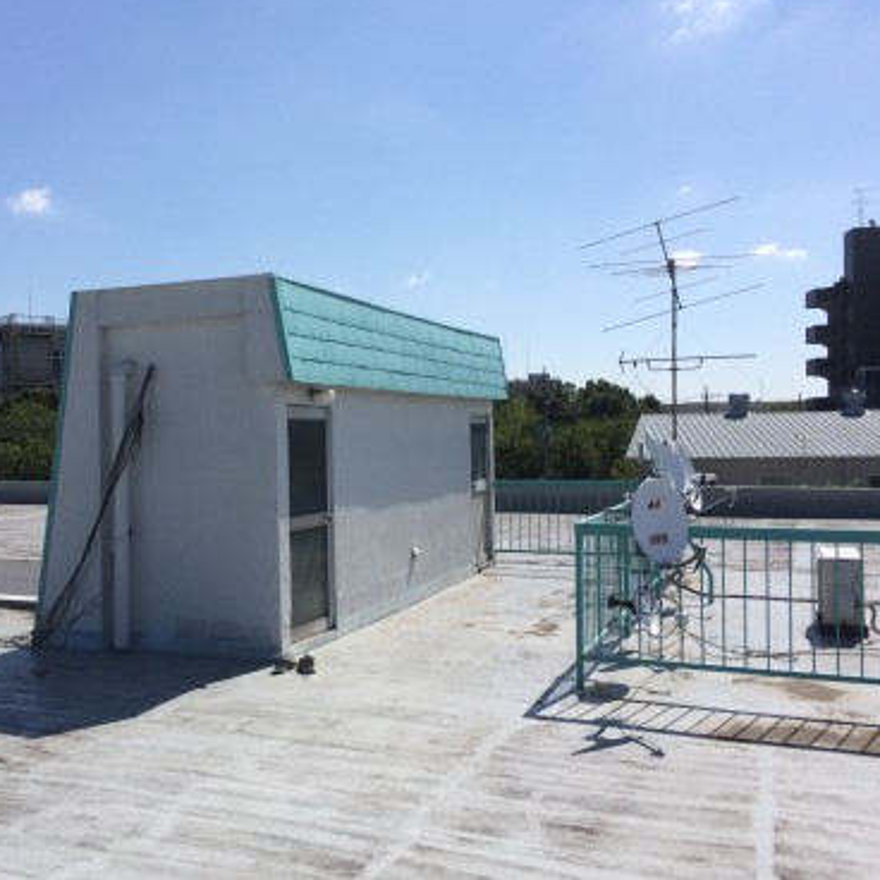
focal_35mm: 36
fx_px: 1035
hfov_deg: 45.6
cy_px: 436
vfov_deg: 46.0
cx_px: 318
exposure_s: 1/3165
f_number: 2.2
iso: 32
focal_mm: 4.12
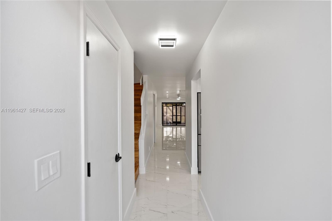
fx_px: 148
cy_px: 110
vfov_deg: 73.7
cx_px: 166
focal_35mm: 16
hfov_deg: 96.7
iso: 400
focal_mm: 16
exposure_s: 1/20
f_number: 4
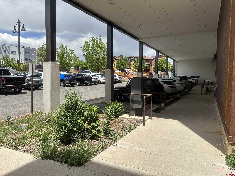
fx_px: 163
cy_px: 88
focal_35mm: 24
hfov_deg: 71.6
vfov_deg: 56.8
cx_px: 118
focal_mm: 6.86
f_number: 1.78
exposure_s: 1/4348
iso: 80
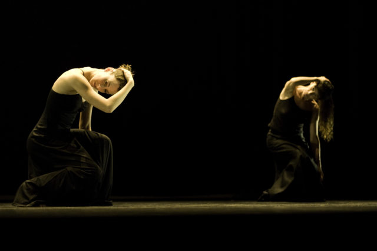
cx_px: 188
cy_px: 126
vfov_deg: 13.7
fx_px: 1047
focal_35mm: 100
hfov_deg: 20.4
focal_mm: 100
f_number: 2.8
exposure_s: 1/60
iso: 4000
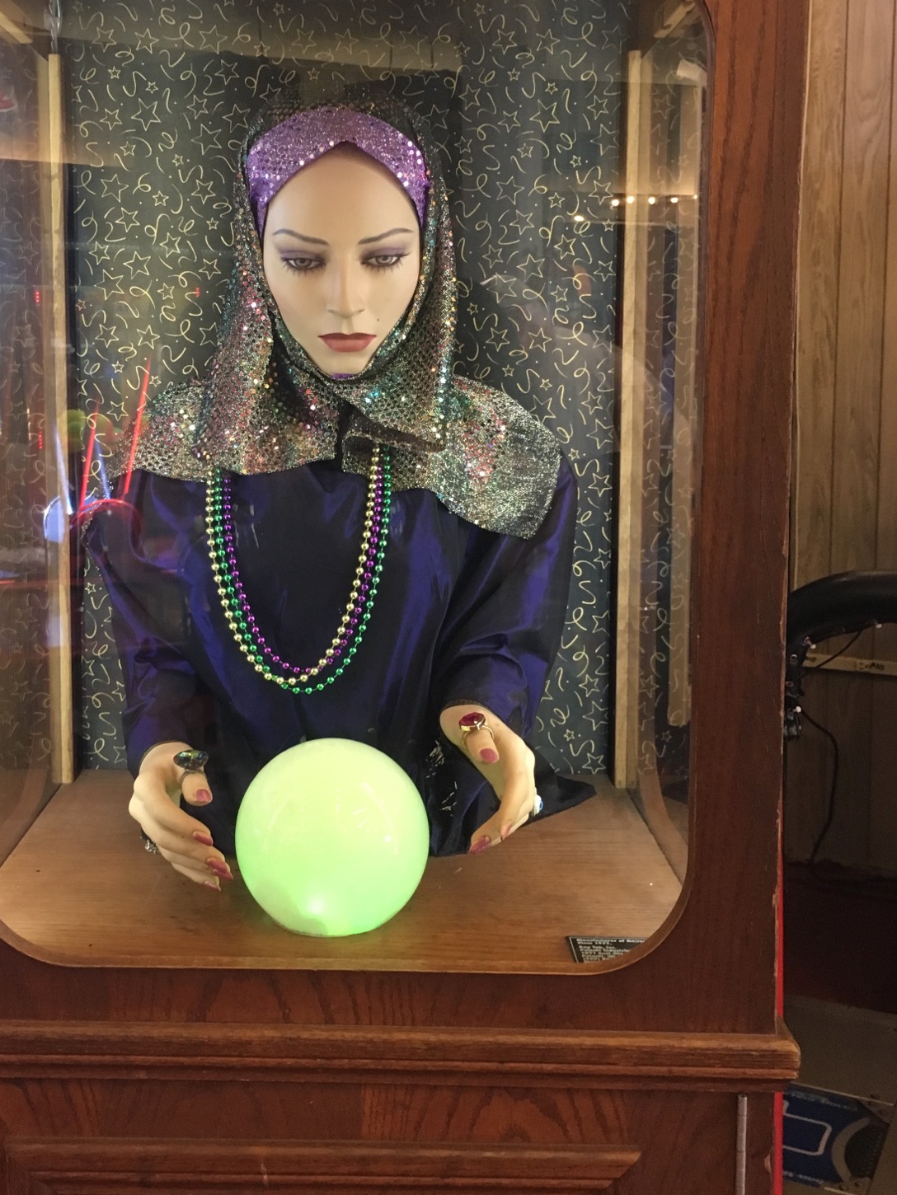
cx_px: 338
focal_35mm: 40
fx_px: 1382
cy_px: 494
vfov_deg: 46.6
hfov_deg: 35.8
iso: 125
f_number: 2.2
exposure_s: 1/30
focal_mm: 4.15
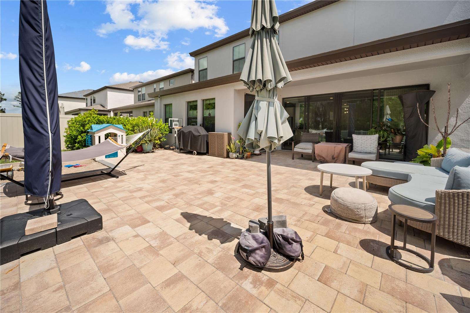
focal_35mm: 14
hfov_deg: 104.3
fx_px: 183
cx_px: 235
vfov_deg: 81.2
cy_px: 156
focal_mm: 14
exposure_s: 1/1000
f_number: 4
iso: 100
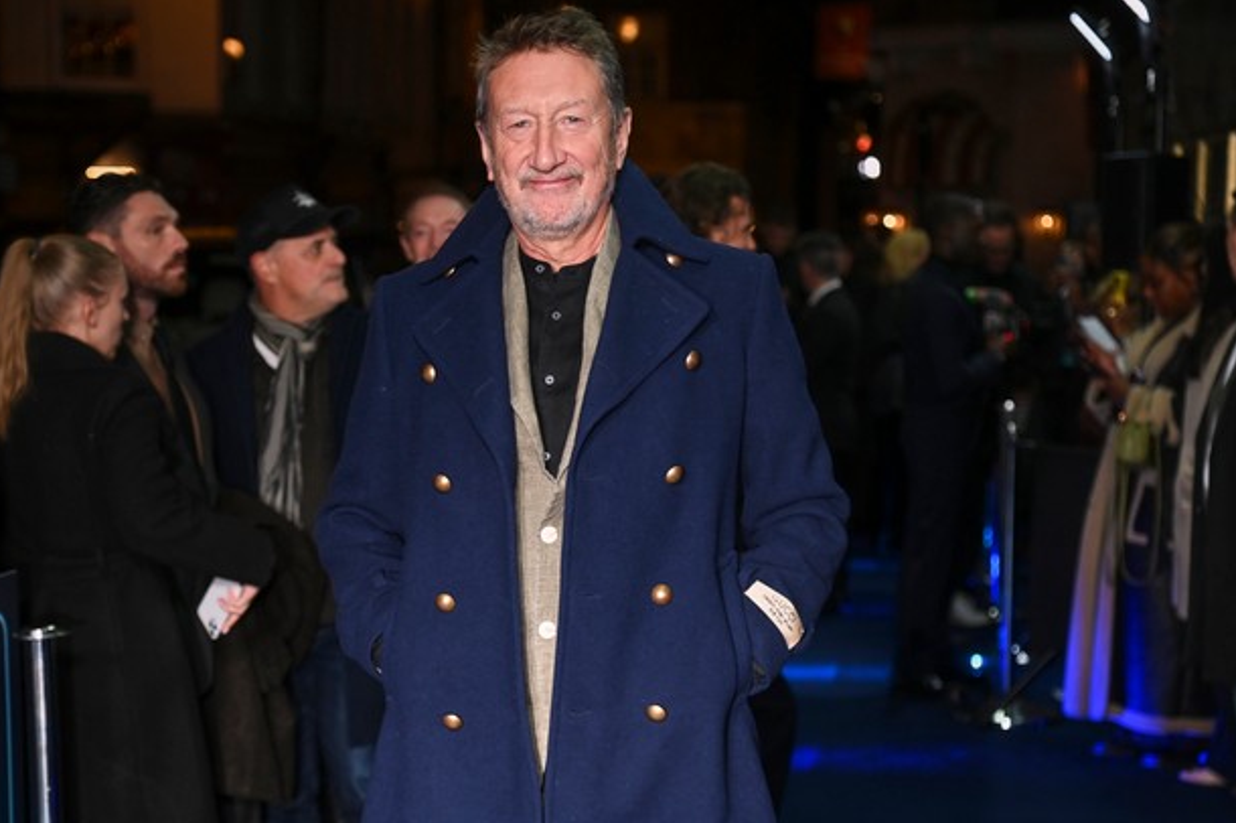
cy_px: 436
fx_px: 2951
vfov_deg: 15.9
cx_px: 590
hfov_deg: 23.7
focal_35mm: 86
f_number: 4
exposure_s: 1/400
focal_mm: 75
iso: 1600
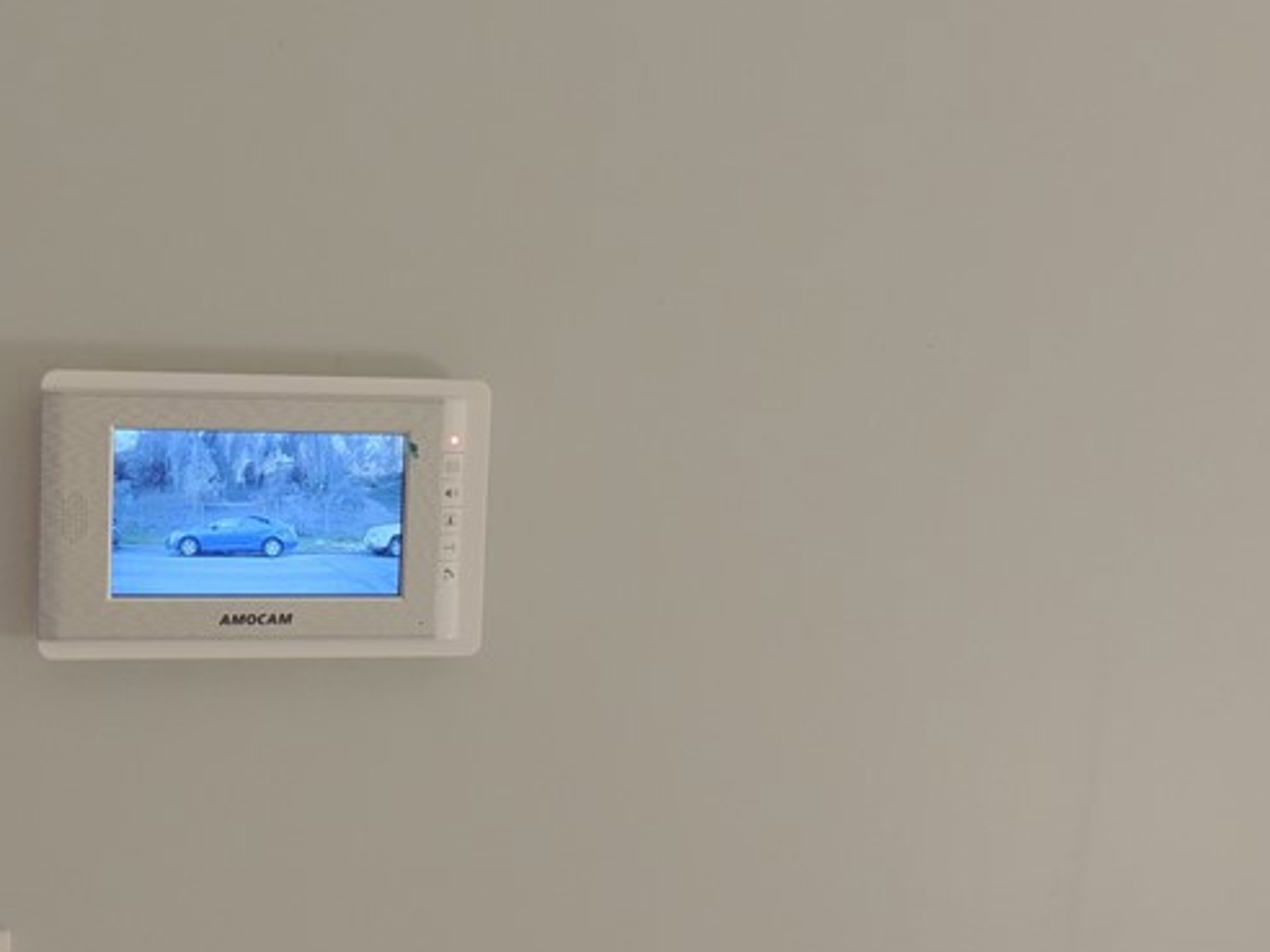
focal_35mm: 50
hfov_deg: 37.2
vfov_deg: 29.1
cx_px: 307
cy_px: 537
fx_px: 1834
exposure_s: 1/30
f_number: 3
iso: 100
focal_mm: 4.3
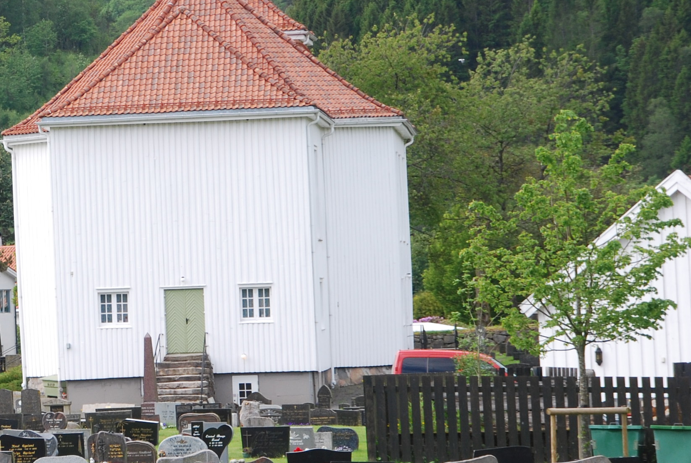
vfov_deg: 4.3
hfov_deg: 6.4
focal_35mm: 318
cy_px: 163
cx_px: -101
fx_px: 6110
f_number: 5.6
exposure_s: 1/320
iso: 200
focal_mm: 90
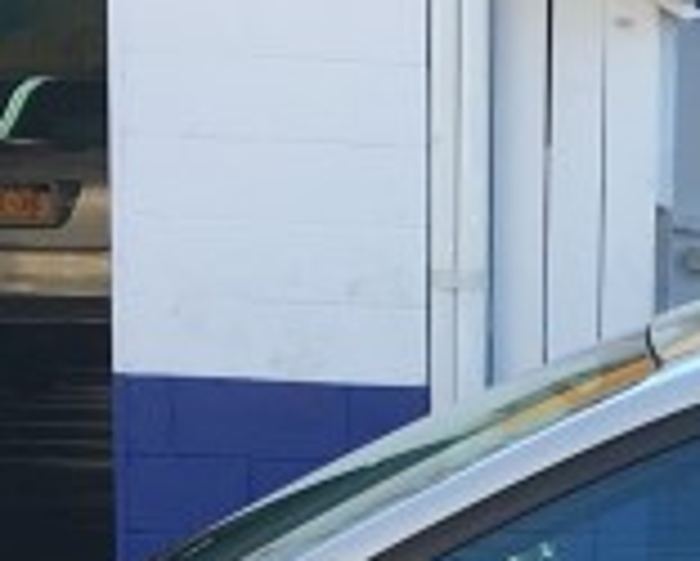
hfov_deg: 10.1
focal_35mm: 186
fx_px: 3856
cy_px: 1041
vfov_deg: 8.0
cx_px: 933
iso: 25
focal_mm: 4.15
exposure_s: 1/281
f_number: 2.2
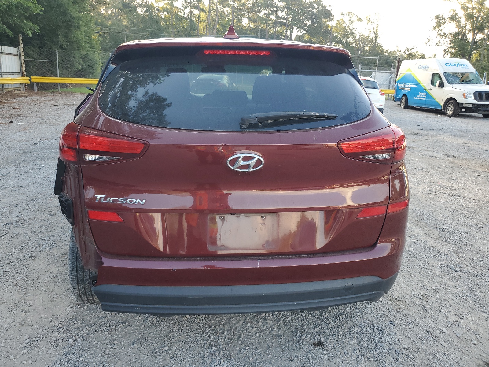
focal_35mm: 26
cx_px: 244
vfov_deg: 53.1
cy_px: 184
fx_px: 367
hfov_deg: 67.3
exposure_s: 1/222
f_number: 1.5
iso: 50
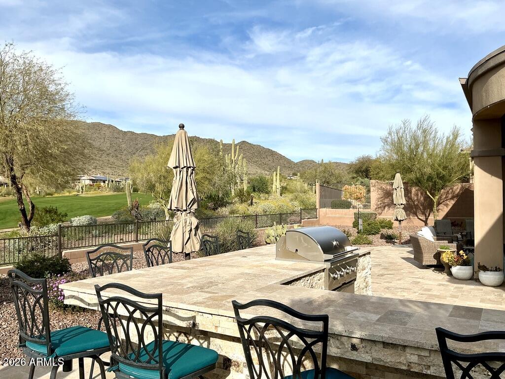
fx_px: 408
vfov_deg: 49.7
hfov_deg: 63.4
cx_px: 252
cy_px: 190
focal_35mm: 28
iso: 25
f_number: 1.8
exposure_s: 1/2427
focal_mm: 3
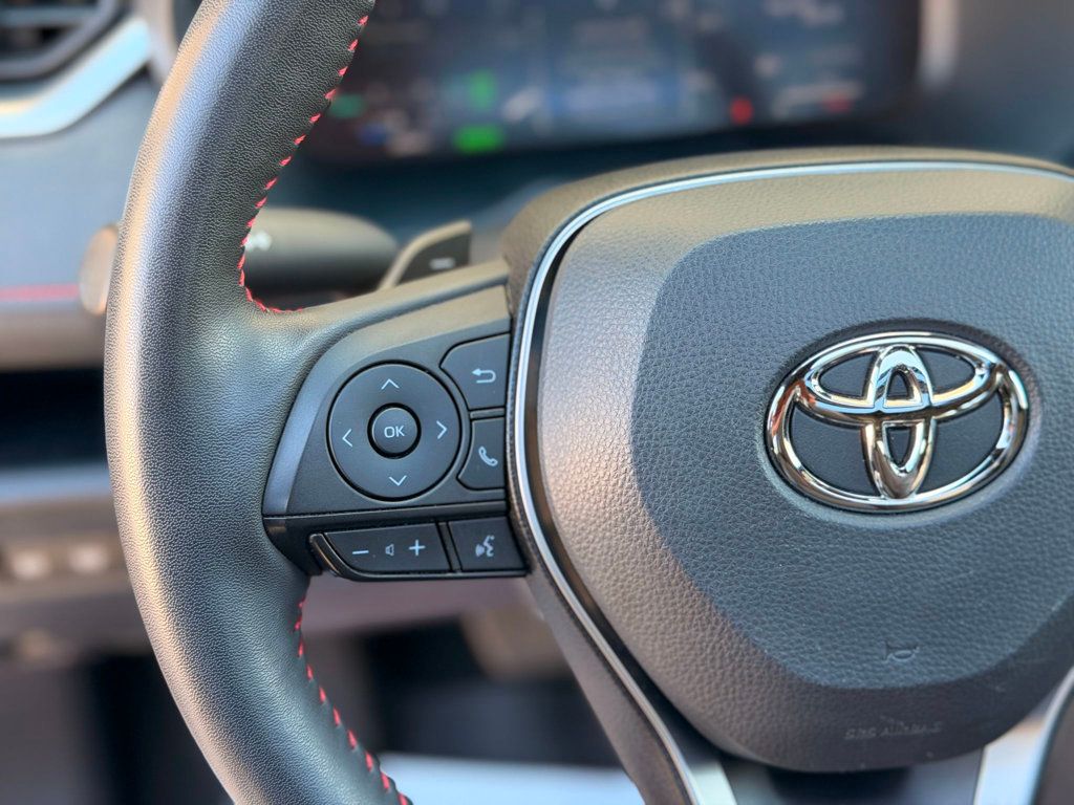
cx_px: 537
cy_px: 402
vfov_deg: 30.3
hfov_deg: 39.7
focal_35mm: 48
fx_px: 1489
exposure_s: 1/82
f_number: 1.78
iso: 160
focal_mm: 6.76
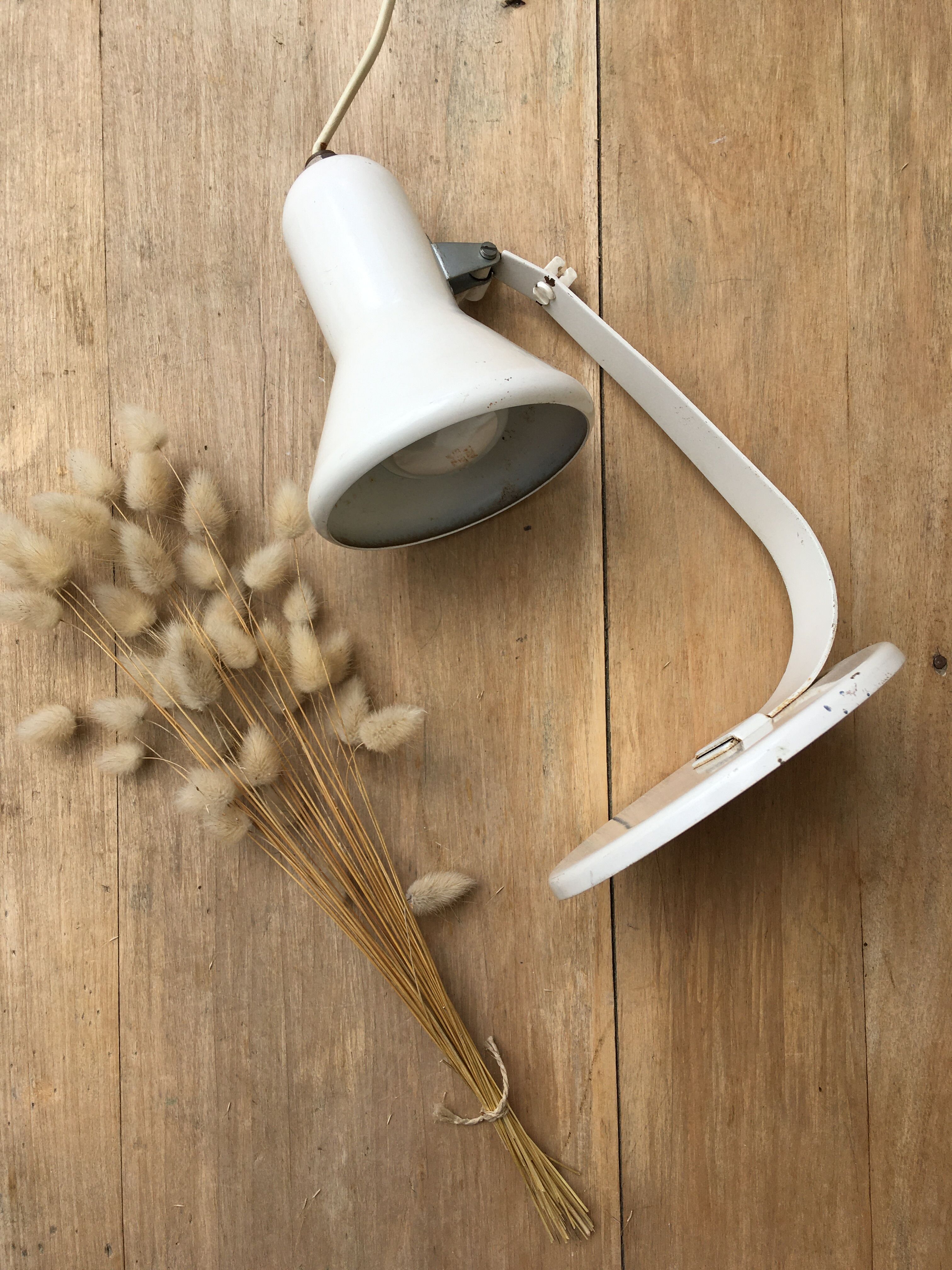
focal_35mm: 29
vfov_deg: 61.7
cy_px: 635
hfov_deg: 48.2
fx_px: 1063
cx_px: 476
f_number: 2.2
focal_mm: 4.15
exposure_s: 1/285
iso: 25
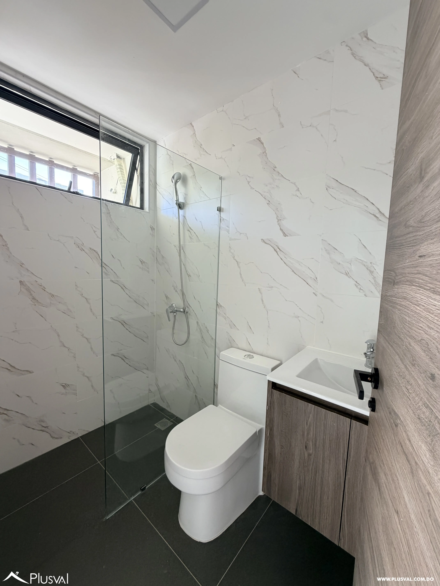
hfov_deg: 85.7
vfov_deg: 102.1
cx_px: 220
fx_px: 237
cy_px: 293
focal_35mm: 14
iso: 250
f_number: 2.2
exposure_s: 1/121
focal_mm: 2.22
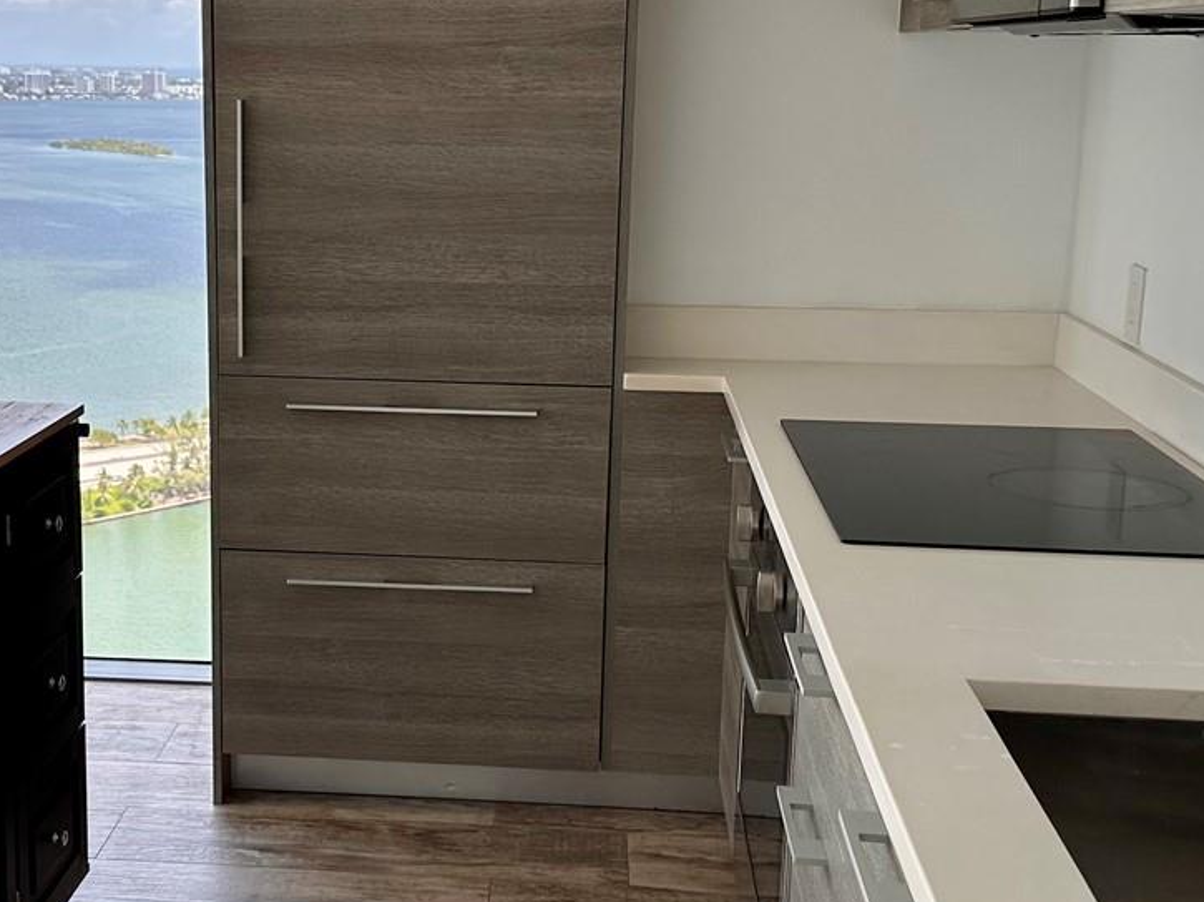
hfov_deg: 35.8
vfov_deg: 27.5
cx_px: 389
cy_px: 460
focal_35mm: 53
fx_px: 1843
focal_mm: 6.86
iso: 80
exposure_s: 1/971
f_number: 1.78
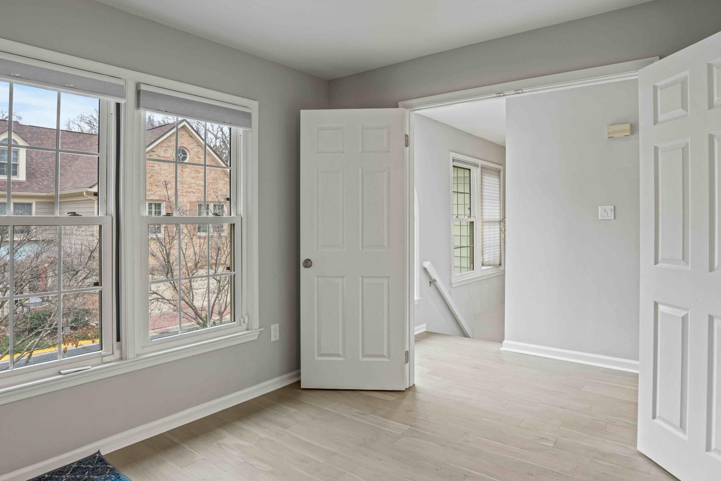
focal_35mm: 21
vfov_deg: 59.5
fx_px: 421
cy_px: 246
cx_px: 369
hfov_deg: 81.2
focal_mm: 16
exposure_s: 1
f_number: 9
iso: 250
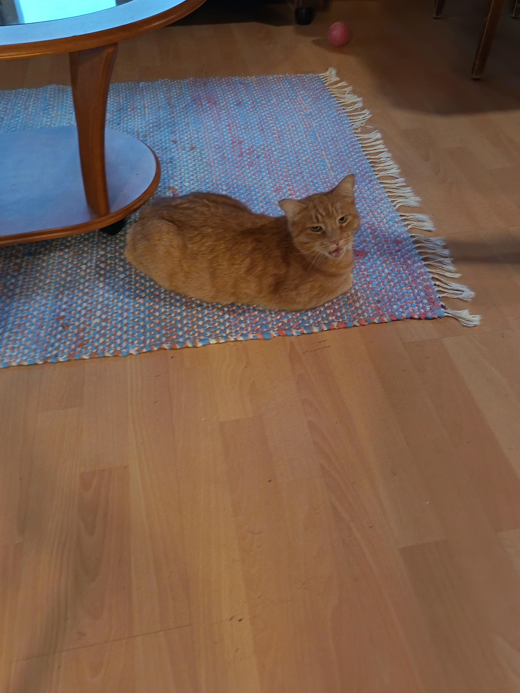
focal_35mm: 30
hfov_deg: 46.8
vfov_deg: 59.3
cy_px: 267
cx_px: 260
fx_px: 601
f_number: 1.75
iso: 5020
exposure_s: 1/25
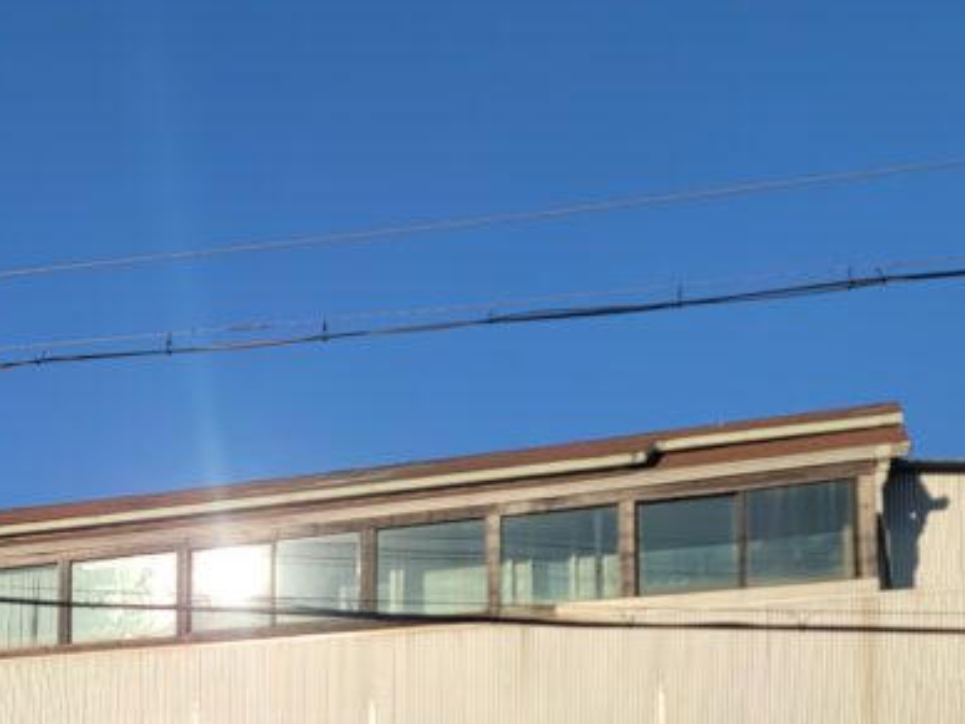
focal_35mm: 66
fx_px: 1840
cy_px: 769
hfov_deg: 26.6
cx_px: -147
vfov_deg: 21.3
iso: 20
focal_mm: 7
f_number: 1.8
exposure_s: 1/1311
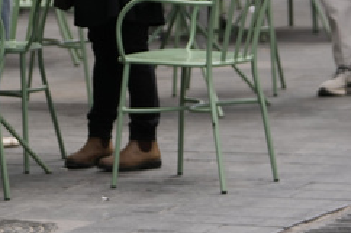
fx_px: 3956
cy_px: -117
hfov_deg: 5.0
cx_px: -257
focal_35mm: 406
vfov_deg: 3.4
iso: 320
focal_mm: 96
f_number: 2.8
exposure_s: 1/1600
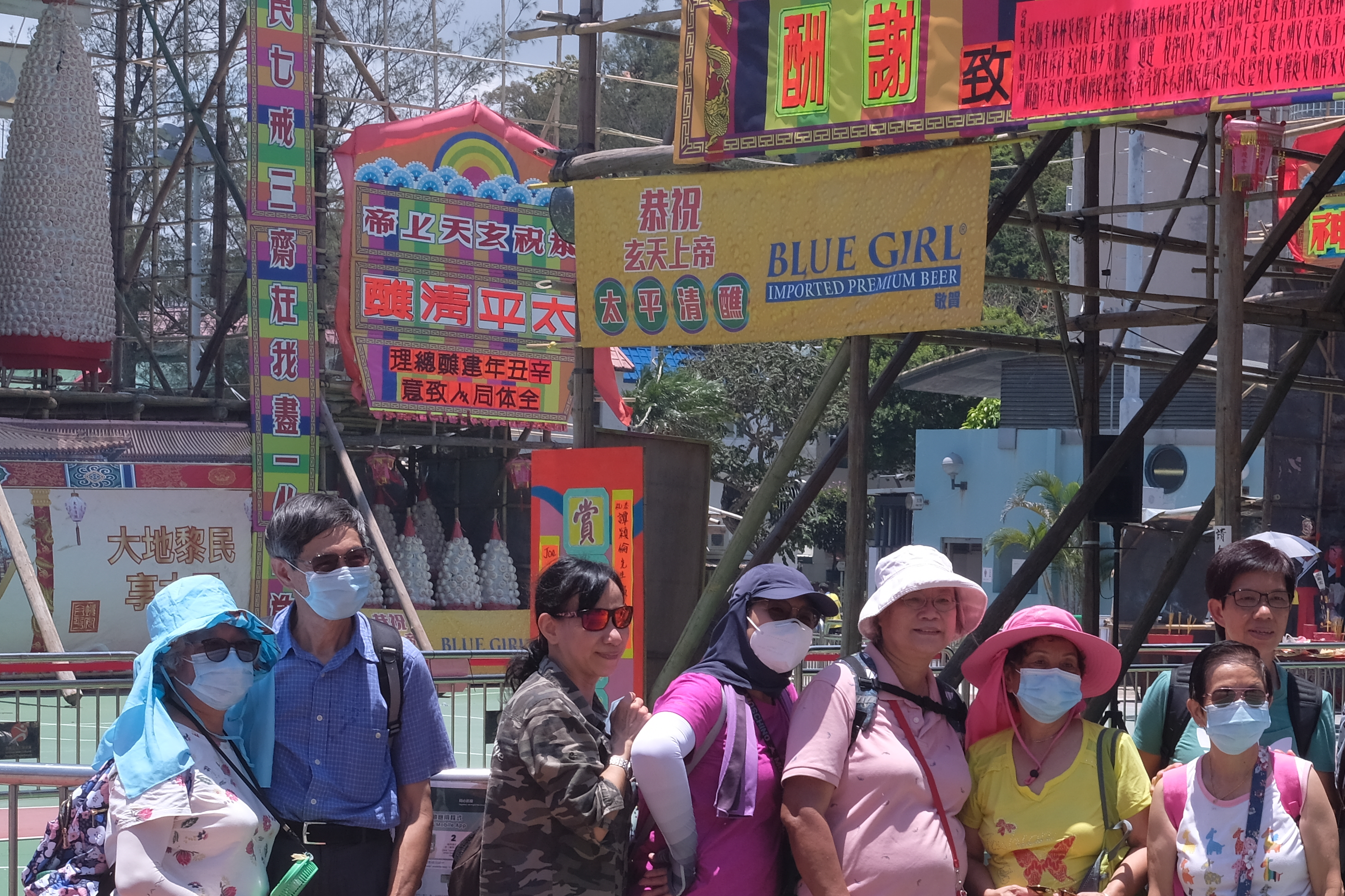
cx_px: 1238
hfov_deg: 23.5
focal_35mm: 84
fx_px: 3138
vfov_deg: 16.2
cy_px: 602
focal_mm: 27
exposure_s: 1/250
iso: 200
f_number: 10
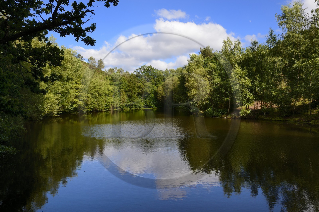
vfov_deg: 53.1
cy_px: 106
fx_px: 212
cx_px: 160
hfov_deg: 73.8
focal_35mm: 24
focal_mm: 24
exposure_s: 1/160
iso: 200
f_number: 11
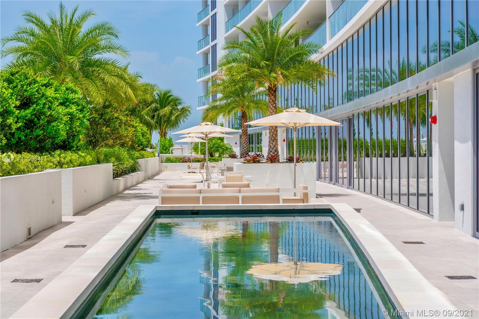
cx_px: 240
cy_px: 160
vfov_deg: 19.5
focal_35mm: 70
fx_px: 931
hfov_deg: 28.8
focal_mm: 70
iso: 160
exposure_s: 1/640
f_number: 8
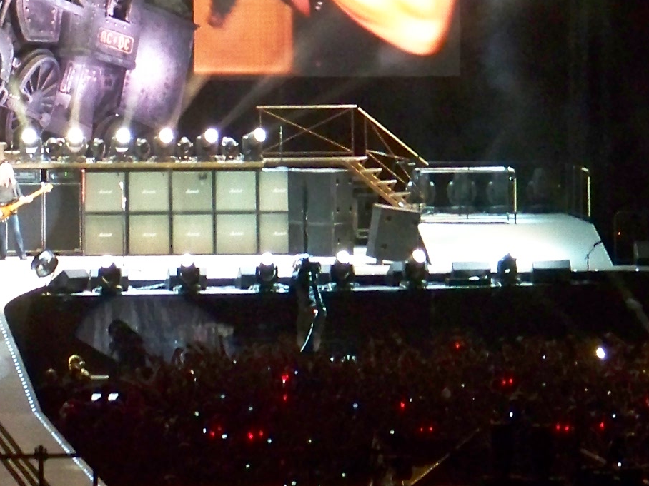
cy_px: -44
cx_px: -68
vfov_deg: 3.7
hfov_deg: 5.0
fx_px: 7443
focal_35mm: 397
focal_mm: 22.2
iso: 500
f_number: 3.2
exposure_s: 1/40
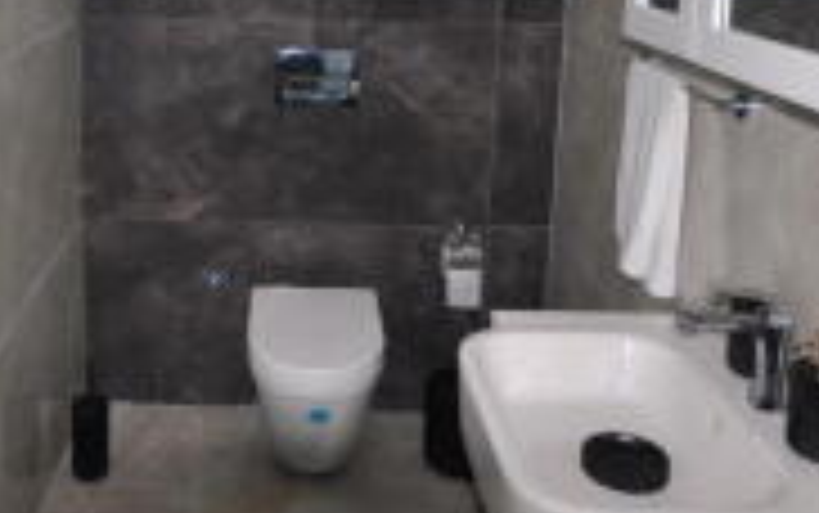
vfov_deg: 30.4
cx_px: 266
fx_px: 893
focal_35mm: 40
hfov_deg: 48.3
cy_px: 38
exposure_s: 1/100
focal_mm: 10
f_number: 3.5
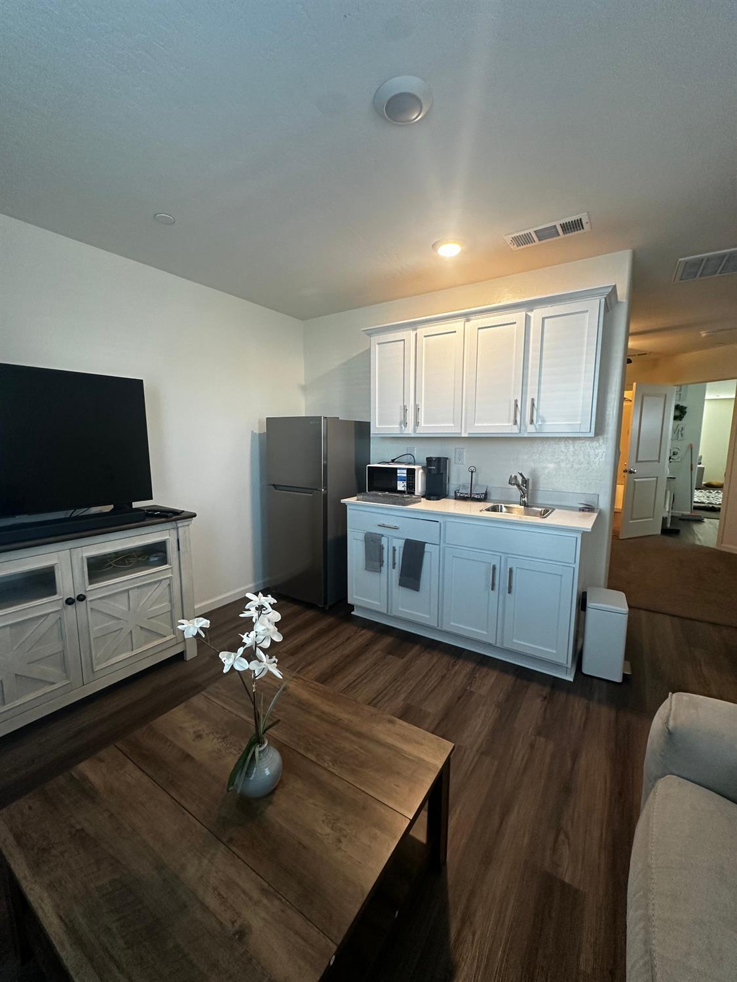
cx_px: 368
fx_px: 397
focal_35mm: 14
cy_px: 491
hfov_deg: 85.7
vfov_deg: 102.1
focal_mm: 2.22
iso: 160
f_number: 2.2
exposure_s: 1/60
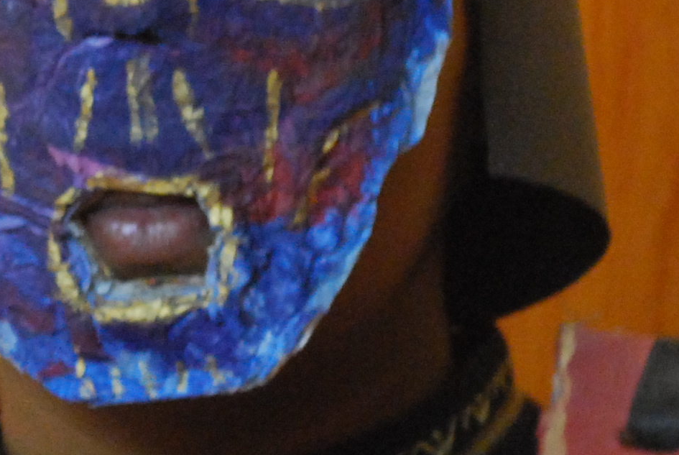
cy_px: -51
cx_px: 145
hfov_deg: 6.1
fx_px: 6385
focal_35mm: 338
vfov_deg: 4.1
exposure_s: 1/4
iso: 1600
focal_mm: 55
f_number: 5.6
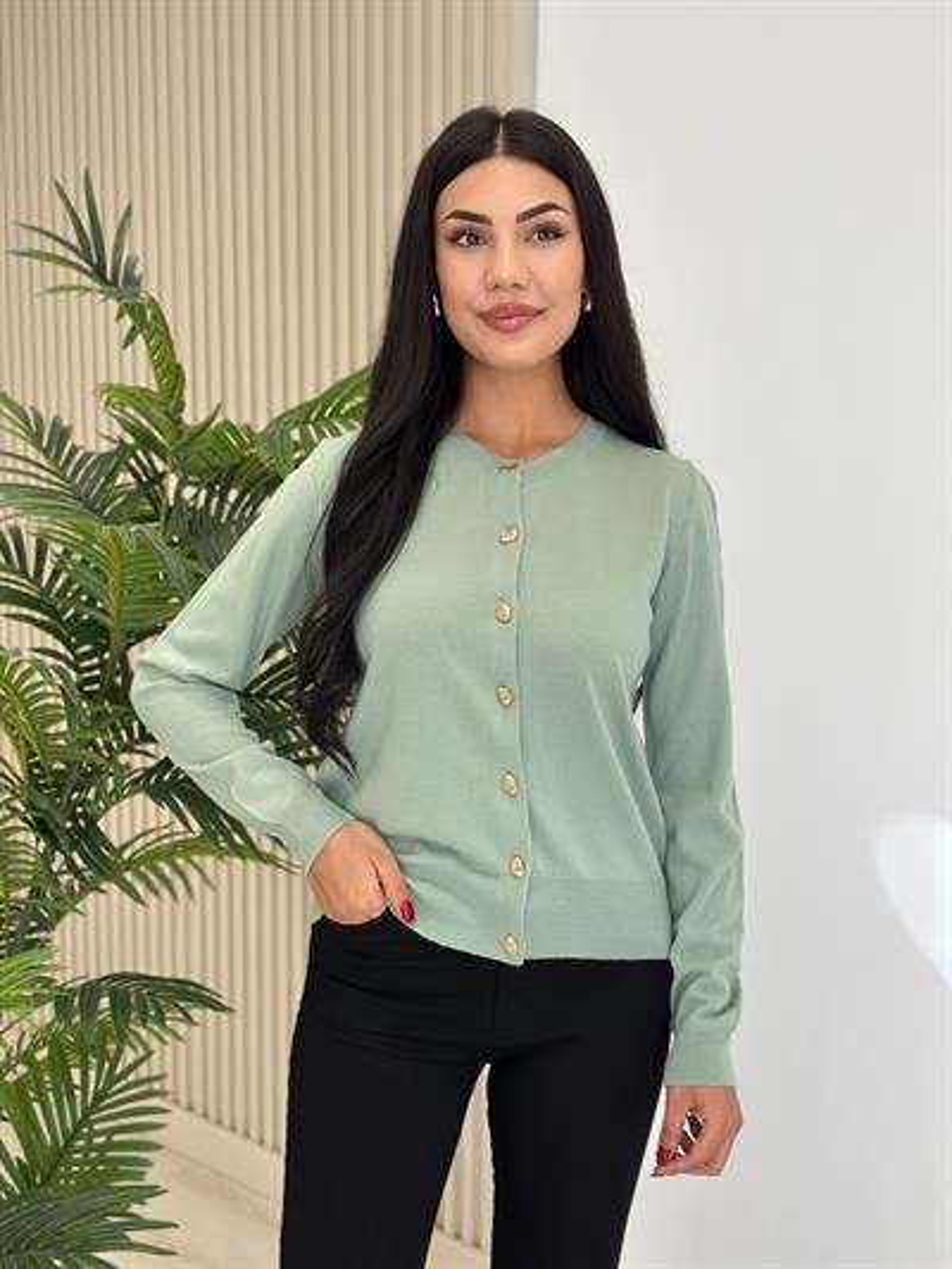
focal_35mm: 48
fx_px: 1759
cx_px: 476
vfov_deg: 39.6
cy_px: 634
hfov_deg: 30.3
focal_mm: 6.86
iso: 80
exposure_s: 1/396
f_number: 1.78
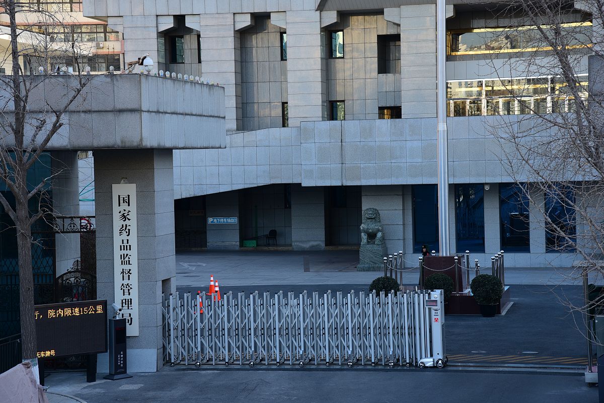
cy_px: 202
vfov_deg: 14.0
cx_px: 302
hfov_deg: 20.8
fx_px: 1645
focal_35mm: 98
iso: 200
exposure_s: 1/80
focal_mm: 98
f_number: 9
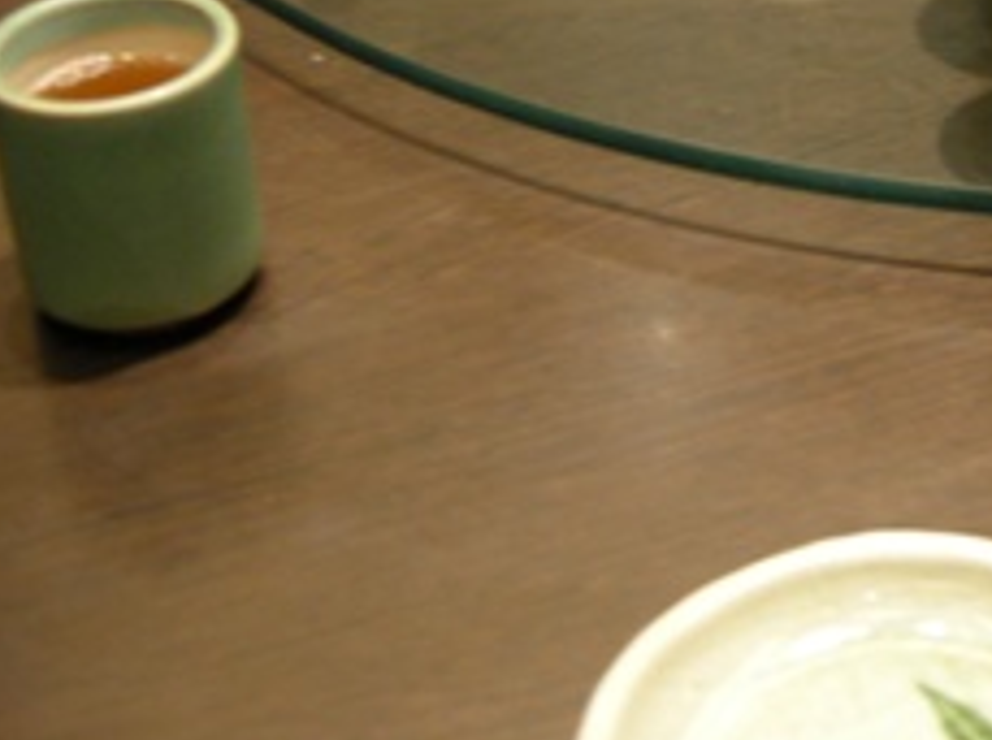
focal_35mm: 75
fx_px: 2146
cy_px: -19
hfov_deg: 24.9
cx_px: 966
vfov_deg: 19.0
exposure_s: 1/2
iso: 200
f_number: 2.7
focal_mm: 7.5
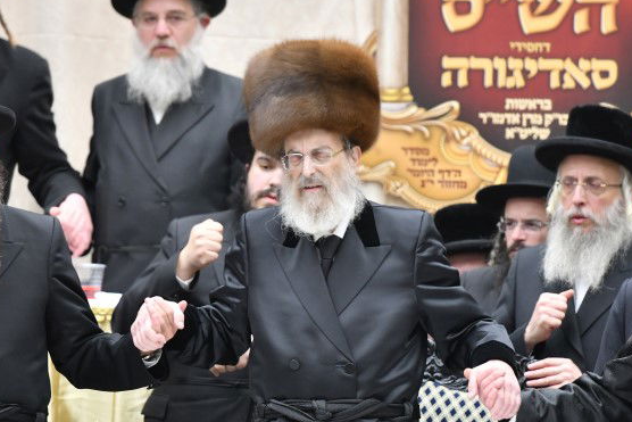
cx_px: 318
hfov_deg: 5.9
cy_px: 283
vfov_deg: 3.9
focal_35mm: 350
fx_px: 6146
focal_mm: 190
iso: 1250
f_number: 5
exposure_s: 1/125
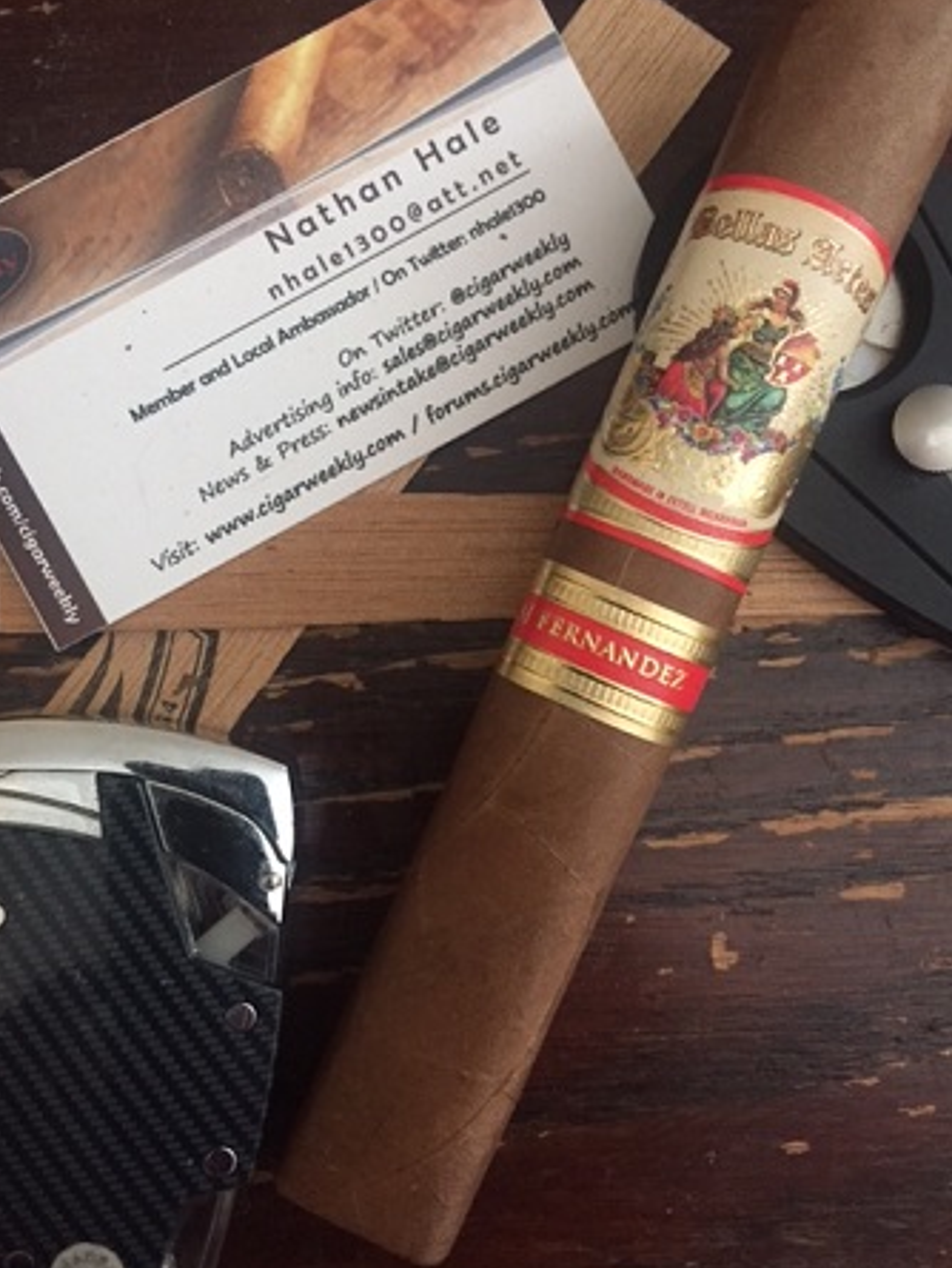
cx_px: 469
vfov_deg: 60.0
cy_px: 638
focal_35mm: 30
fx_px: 1100
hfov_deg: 46.8
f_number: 2.2
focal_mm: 4.15
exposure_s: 1/17
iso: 250
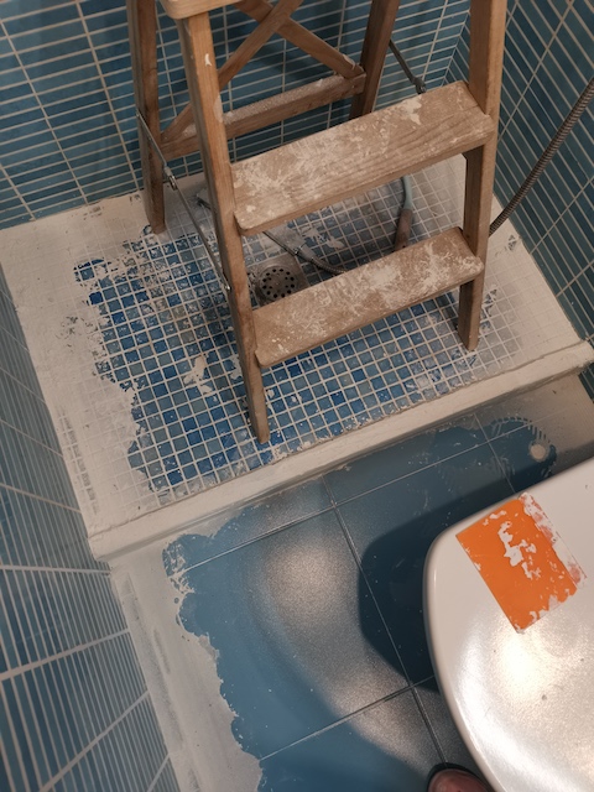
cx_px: 297
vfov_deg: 67.3
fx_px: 595
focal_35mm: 26
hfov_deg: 53.1
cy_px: 396
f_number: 1.8
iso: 250
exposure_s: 1/100
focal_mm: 4.75
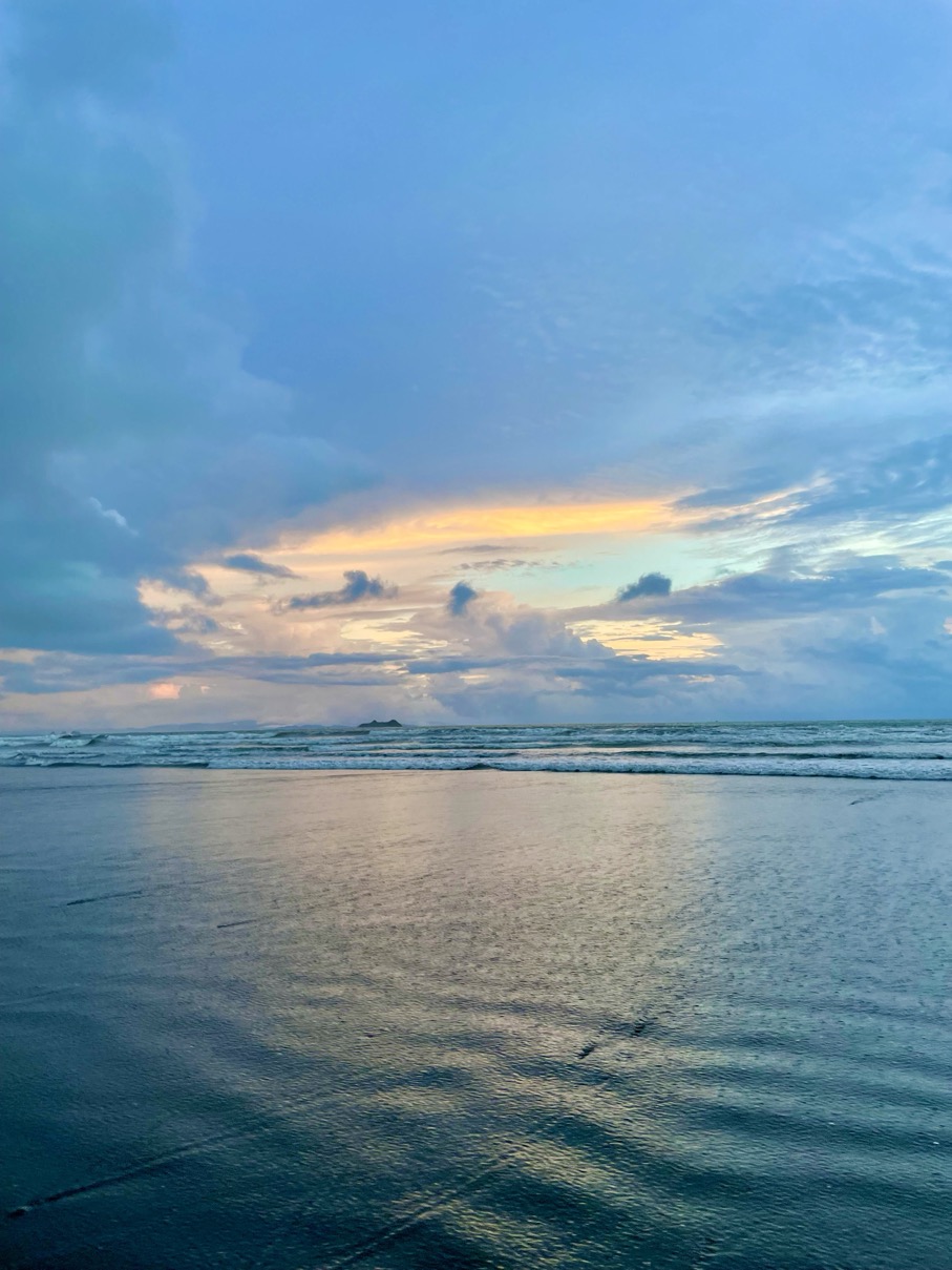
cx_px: 476
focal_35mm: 26
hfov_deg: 53.1
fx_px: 953
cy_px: 635
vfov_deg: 67.3
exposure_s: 1/121
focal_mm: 4.2
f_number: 1.6
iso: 100
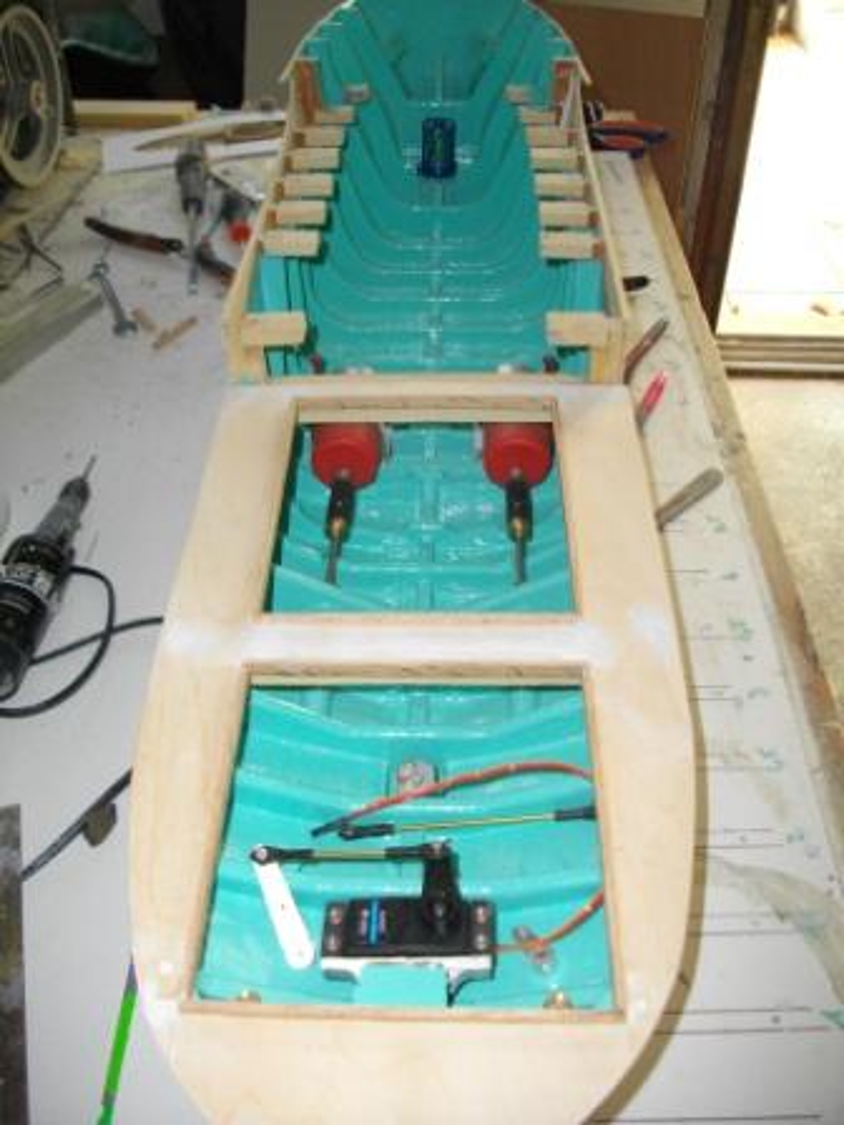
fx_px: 1008
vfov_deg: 58.4
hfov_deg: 45.4
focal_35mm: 31
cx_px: 422
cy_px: 562
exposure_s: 1/125
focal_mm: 5.7
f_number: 2.9
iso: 133
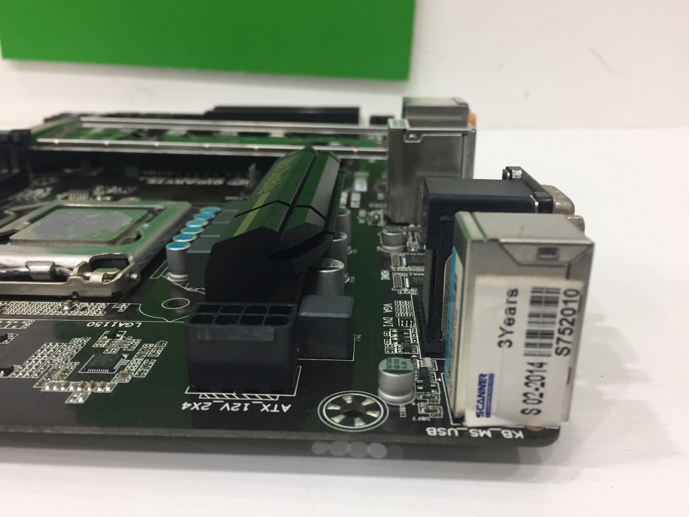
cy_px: 258
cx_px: 344
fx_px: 577
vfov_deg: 48.2
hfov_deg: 61.7
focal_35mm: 29
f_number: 2.2
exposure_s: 1/33
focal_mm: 4.15
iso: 100
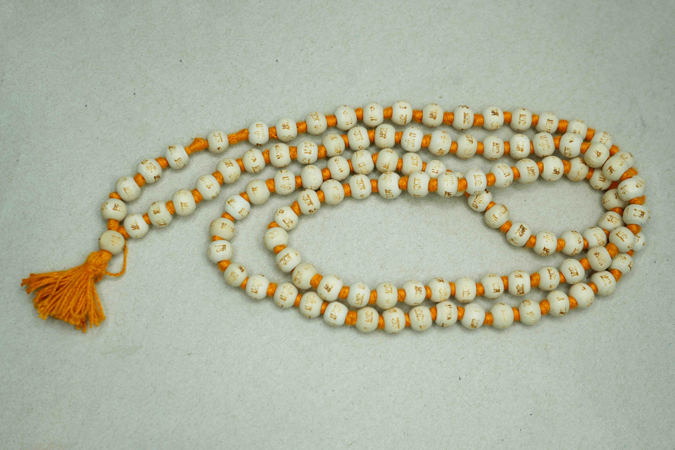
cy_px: 225
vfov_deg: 24.2
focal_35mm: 56
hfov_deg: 35.6
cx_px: 338
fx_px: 1050
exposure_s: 1/60
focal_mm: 56
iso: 200
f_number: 5.6
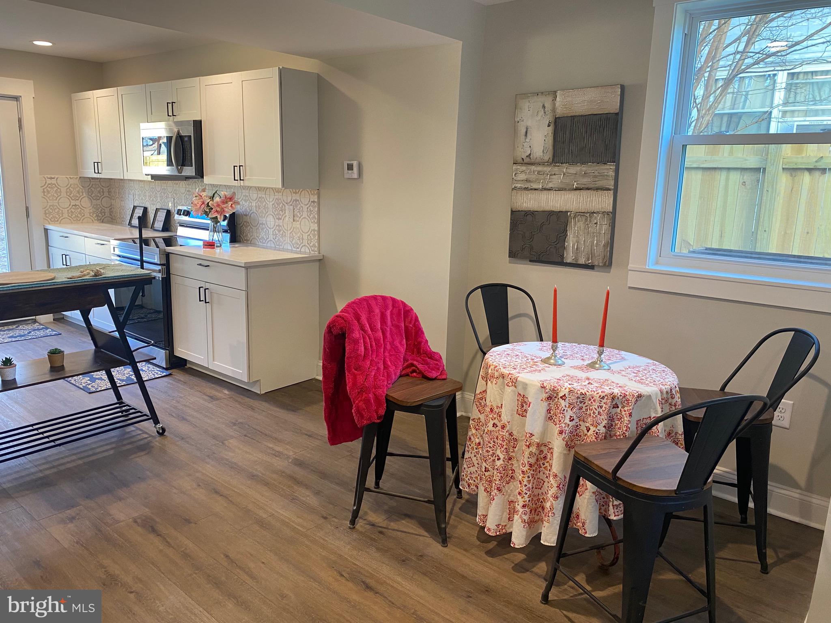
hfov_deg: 67.3
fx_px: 624
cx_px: 416
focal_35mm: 26
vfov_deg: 53.1
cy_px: 312
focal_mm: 4.25
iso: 100
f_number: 1.8
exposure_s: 1/60
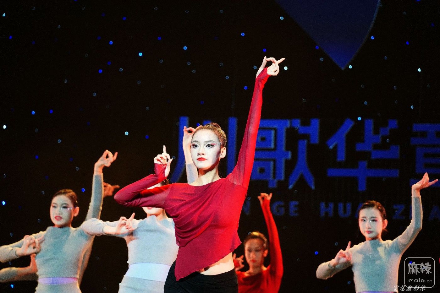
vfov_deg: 6.9
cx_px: 220
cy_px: 146
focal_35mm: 200
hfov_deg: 10.3
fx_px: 2444
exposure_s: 1/250
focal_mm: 200
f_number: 5.6
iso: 8000
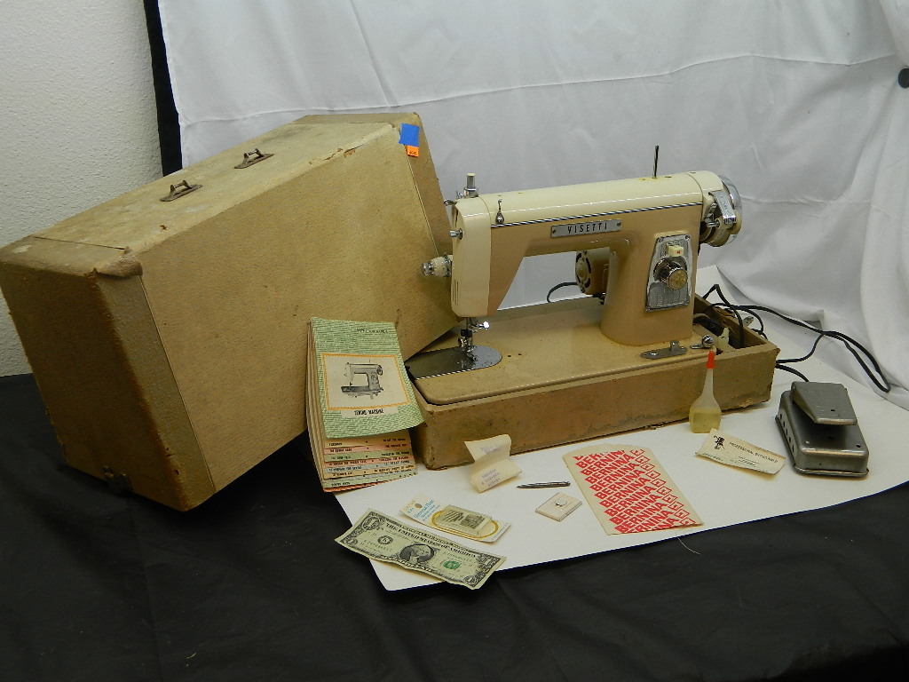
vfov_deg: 35.1
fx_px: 1077
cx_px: 454
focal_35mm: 41
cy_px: 341
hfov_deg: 45.8
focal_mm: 7.3
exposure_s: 1/60
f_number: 3.5
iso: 80
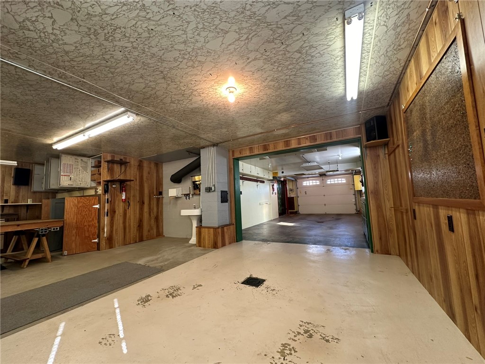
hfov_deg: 102.1
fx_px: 196
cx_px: 242
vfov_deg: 85.7
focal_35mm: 14
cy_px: 182
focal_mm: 2.22
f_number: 2.2
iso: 160
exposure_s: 1/60
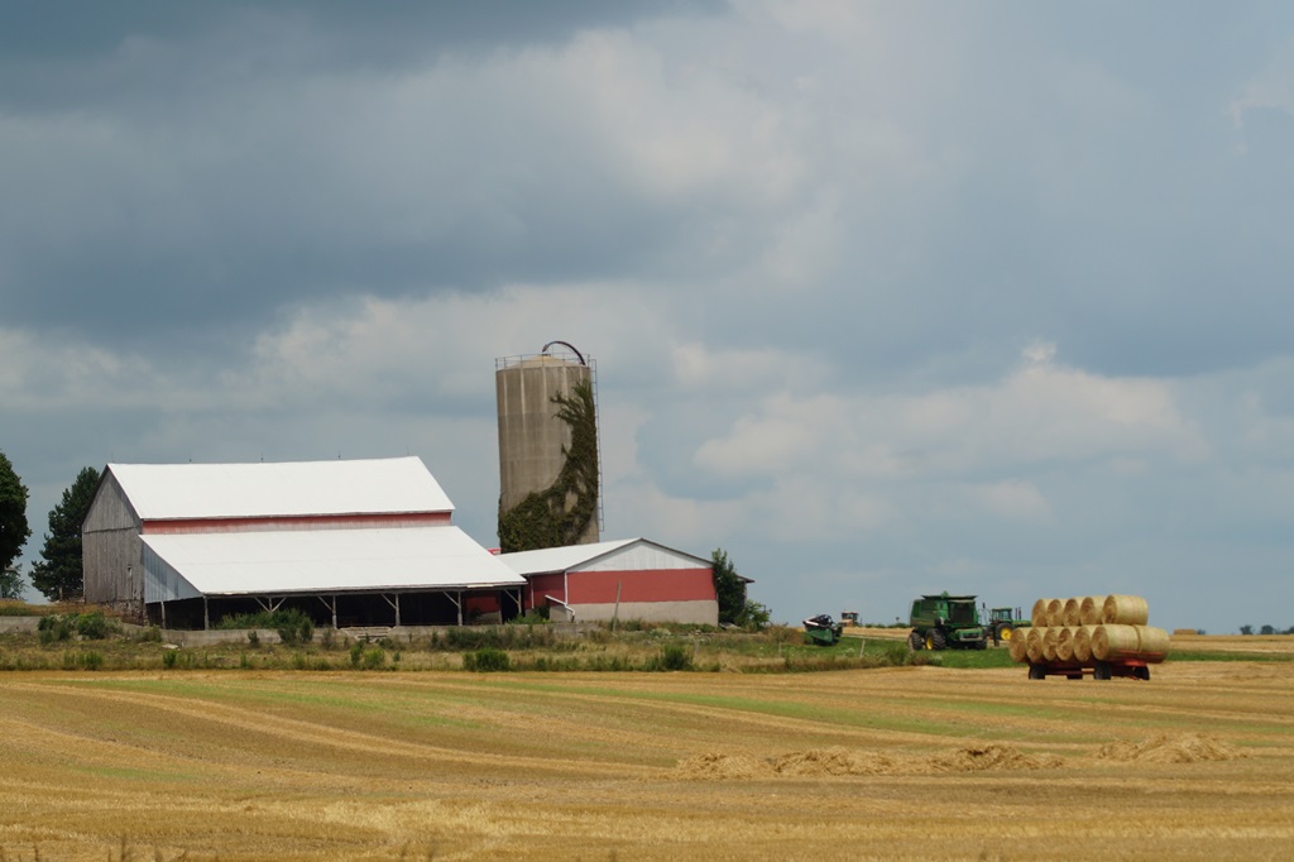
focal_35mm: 150
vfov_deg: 9.1
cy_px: 431
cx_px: 647
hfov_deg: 13.7
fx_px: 5390
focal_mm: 100
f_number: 9
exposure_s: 1/250
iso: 100
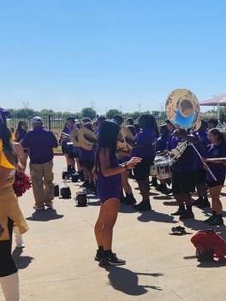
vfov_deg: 29.0
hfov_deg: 20.3
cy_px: 162
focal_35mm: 67
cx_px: 281
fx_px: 583
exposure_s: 1/2204
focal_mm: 5.4
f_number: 1.8
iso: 20
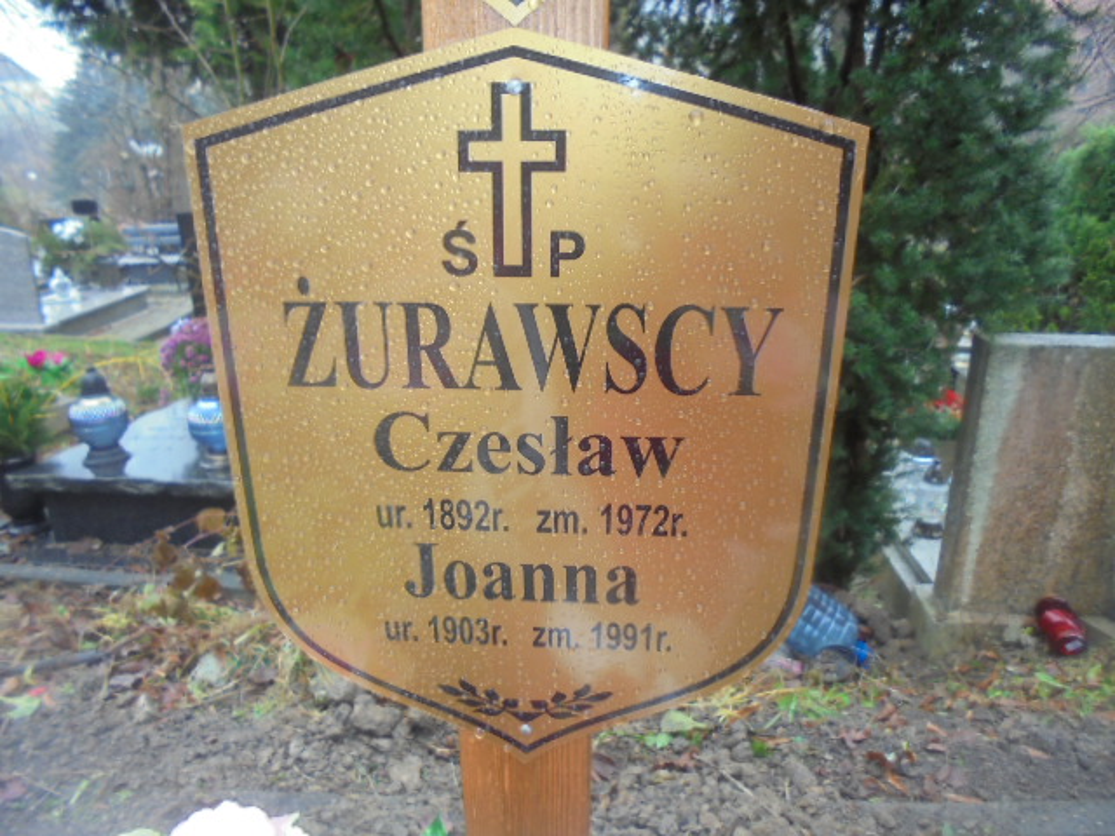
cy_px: 418
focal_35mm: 26
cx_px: 558
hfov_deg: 67.3
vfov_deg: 53.1
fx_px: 837
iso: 160
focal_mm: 4.6
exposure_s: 1/30
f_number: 3.5
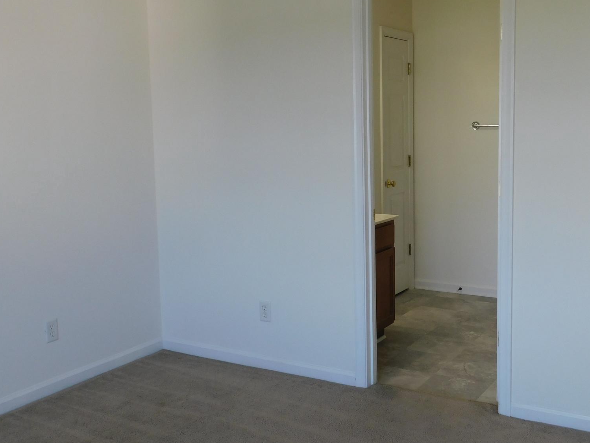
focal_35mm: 41
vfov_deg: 35.1
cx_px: 324
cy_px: 202
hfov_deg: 45.7
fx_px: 699
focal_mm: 5.3
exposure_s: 1/60
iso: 125
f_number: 3.2
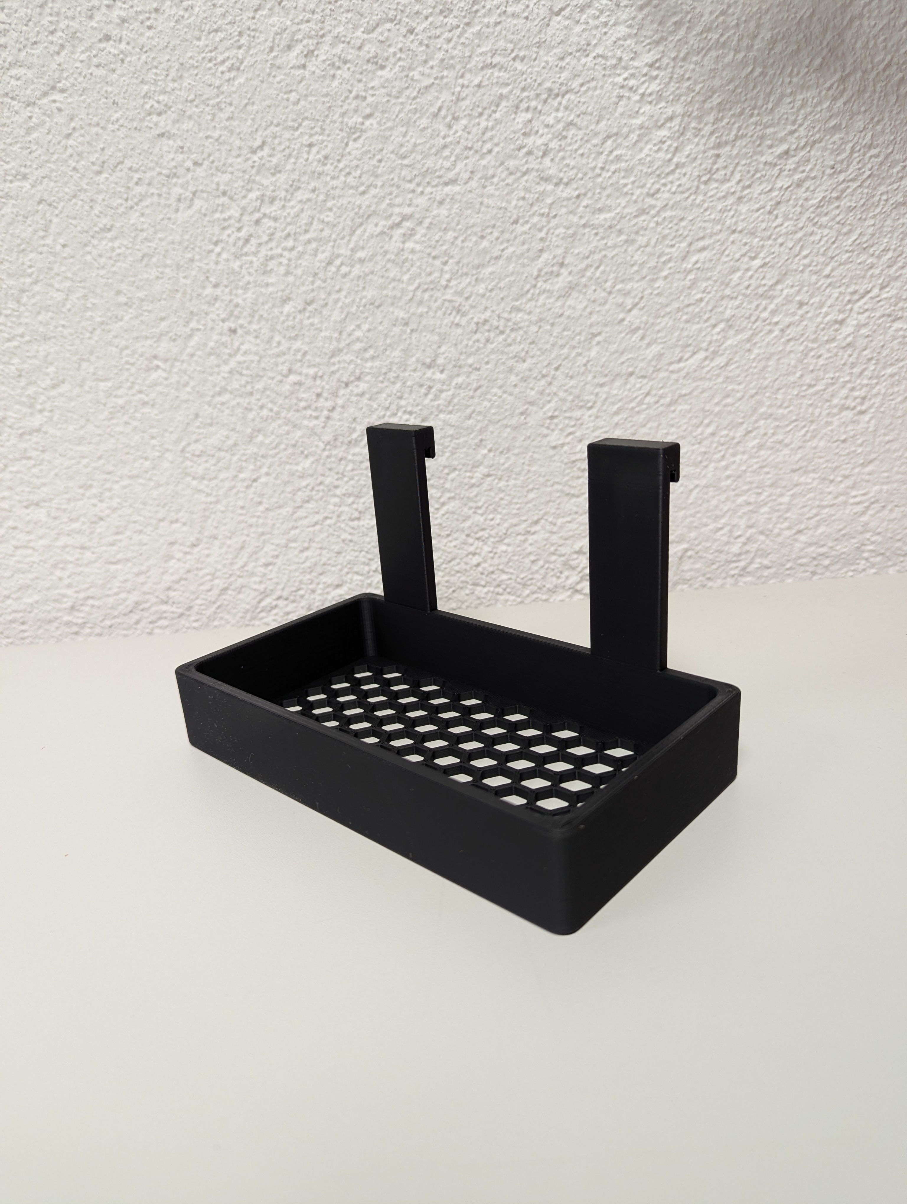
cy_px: 602
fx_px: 836
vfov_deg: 71.5
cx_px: 454
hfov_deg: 56.9
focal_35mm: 24
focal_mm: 6.81
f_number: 1.85
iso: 91
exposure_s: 1/51.6
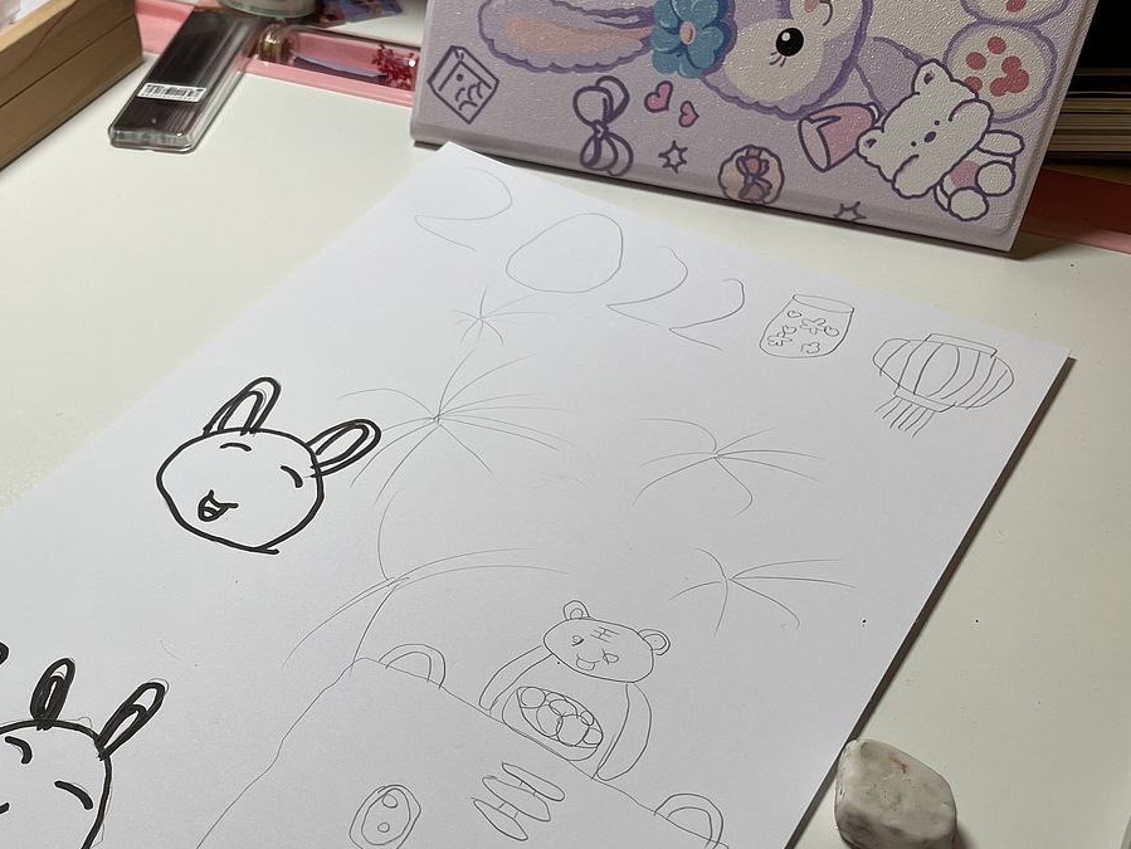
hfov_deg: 48.8
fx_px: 1209
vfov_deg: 38.2
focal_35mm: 37
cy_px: 570
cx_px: 336
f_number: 1.6
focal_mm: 4.2
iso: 40
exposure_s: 1/100
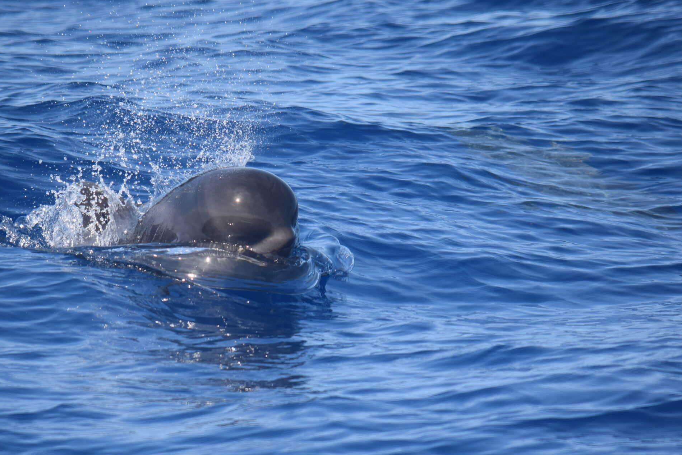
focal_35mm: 445
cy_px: 283
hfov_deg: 4.6
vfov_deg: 3.1
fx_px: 8431
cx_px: 301
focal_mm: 220
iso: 400
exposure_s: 1/1600
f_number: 5.6
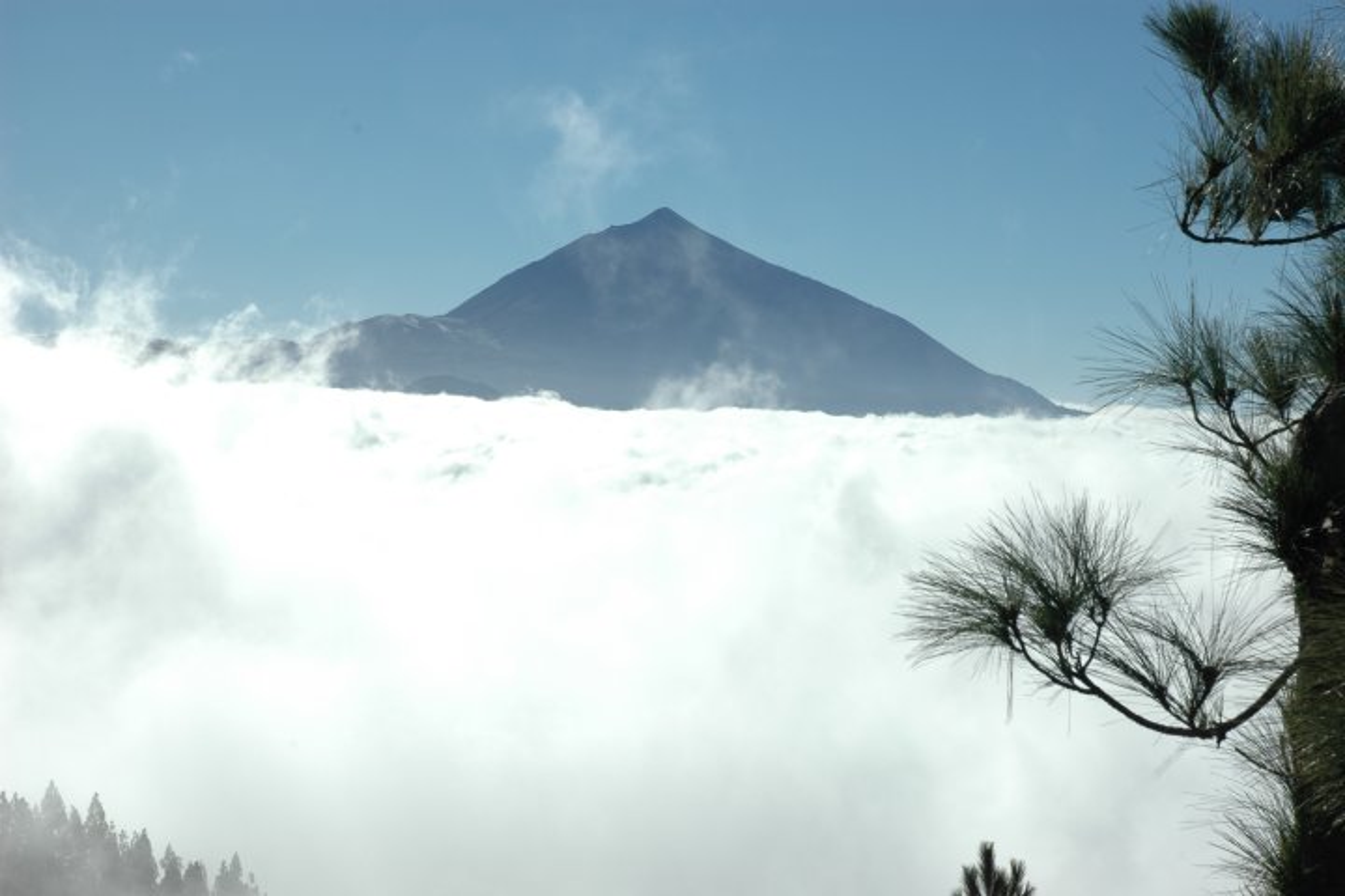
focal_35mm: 69
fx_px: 2578
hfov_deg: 29.2
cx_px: 672
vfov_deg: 19.7
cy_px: 448
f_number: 13
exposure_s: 1/640
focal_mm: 46
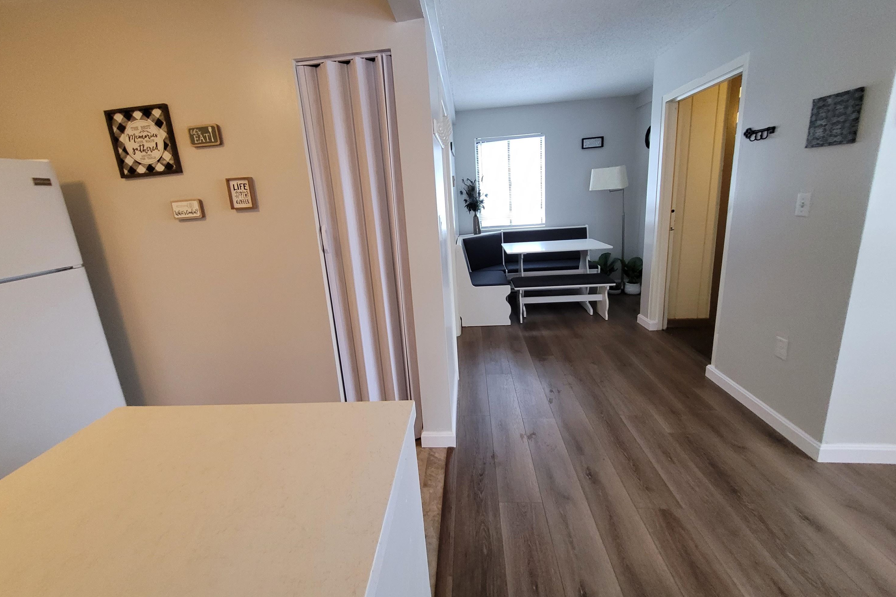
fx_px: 348
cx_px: 437
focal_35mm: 14
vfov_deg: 81.1
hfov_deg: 104.2
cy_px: 278
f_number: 2.2
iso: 400
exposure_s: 1/59
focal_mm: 1.74
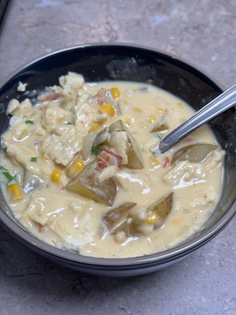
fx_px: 436
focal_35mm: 48
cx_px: 118
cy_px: 158
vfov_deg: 39.7
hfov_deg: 30.3
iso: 50
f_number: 1.78
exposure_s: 1/120
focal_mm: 6.76
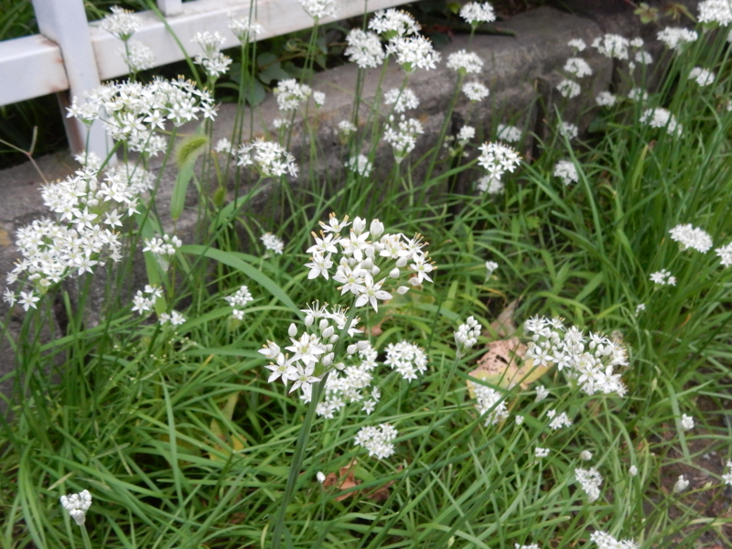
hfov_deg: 52.6
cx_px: 366
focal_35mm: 35
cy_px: 274
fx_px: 740
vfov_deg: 40.7
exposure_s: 1/250
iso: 400
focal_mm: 6.4
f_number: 4
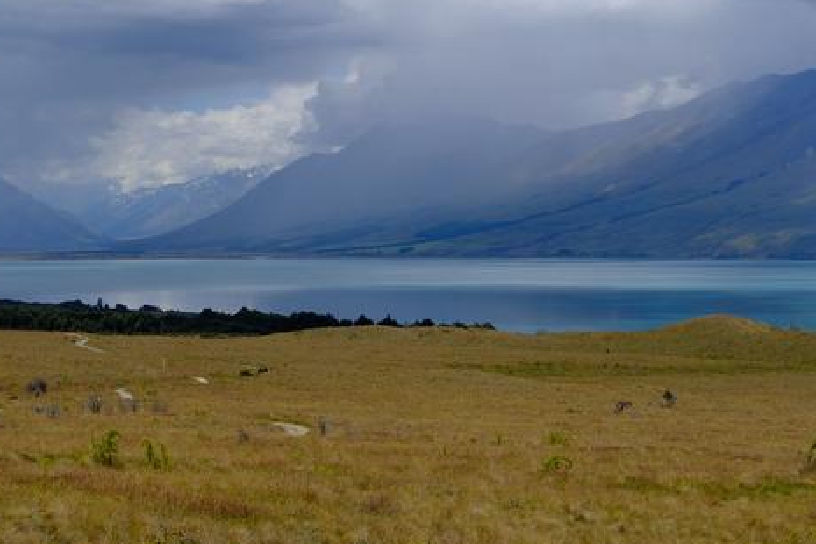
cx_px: 340
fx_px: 1745
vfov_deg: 17.4
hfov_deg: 26.3
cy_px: 18
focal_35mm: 77
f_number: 11
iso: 160
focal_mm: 23
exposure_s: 1/320
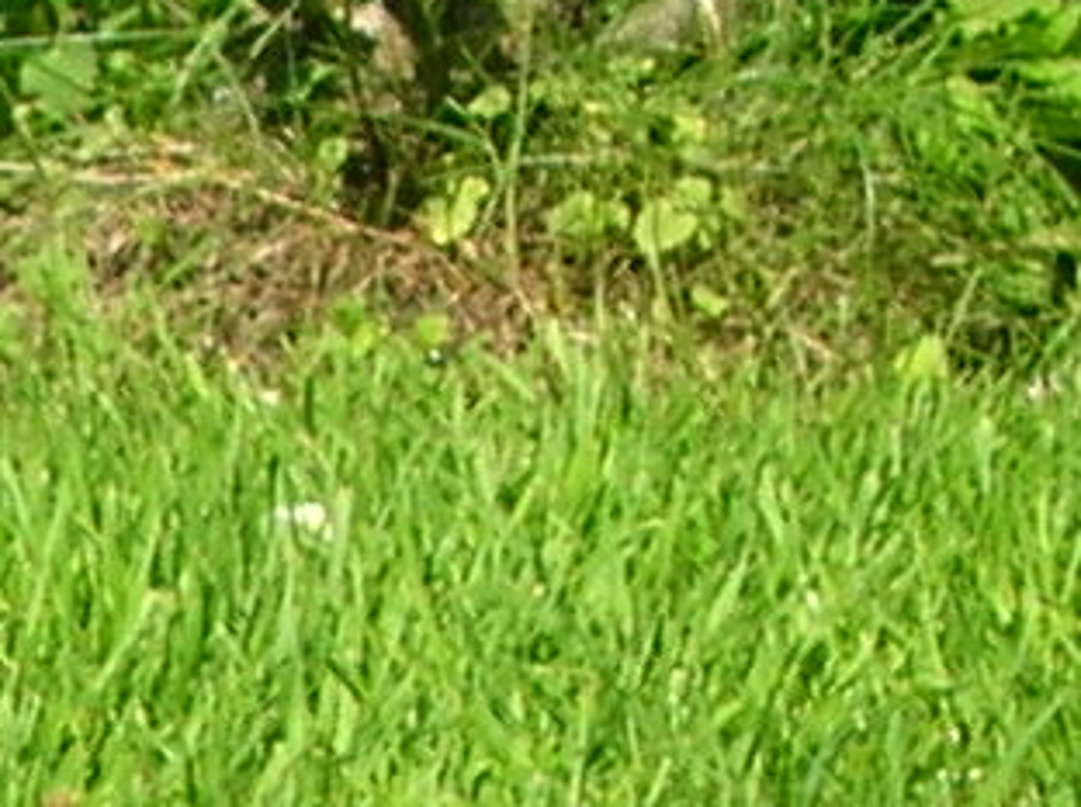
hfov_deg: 4.8
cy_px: 2442
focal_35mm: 396
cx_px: -1770
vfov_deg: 3.6
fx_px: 12347
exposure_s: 1/494
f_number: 3.4
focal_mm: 9.1
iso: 50
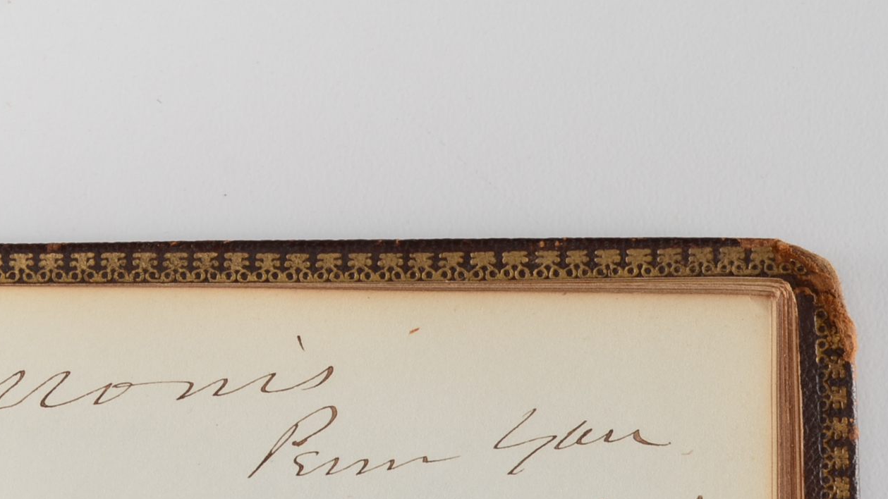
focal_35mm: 135
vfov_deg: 8.9
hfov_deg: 15.9
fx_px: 3179
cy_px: 541
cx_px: 354
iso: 100
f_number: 9
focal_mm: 44
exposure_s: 1/100
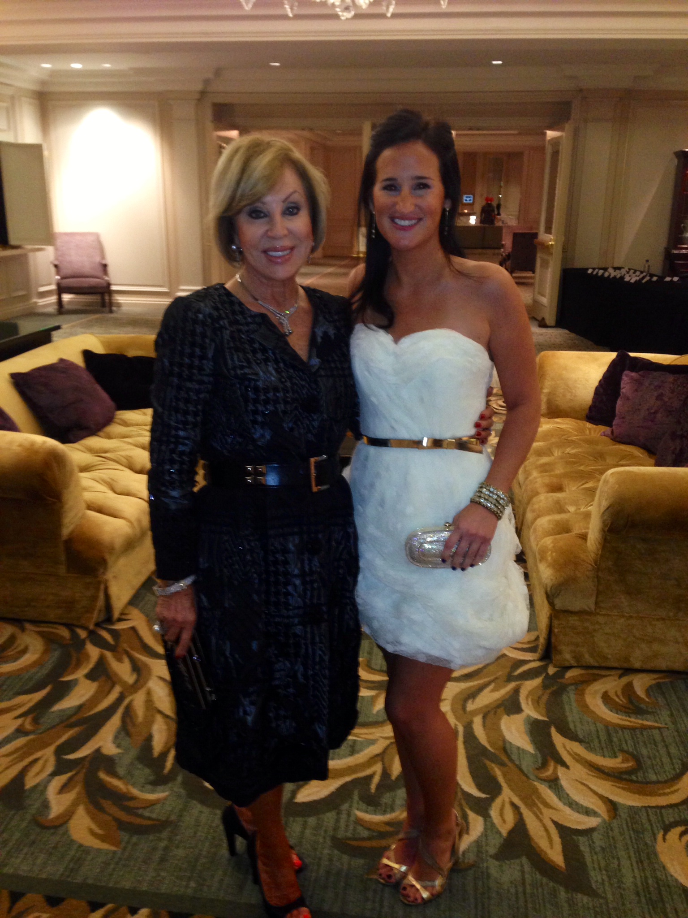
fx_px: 875
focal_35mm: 33
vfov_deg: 55.4
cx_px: 344
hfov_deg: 42.9
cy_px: 459
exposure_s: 1/16
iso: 200
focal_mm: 4.12
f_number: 2.4
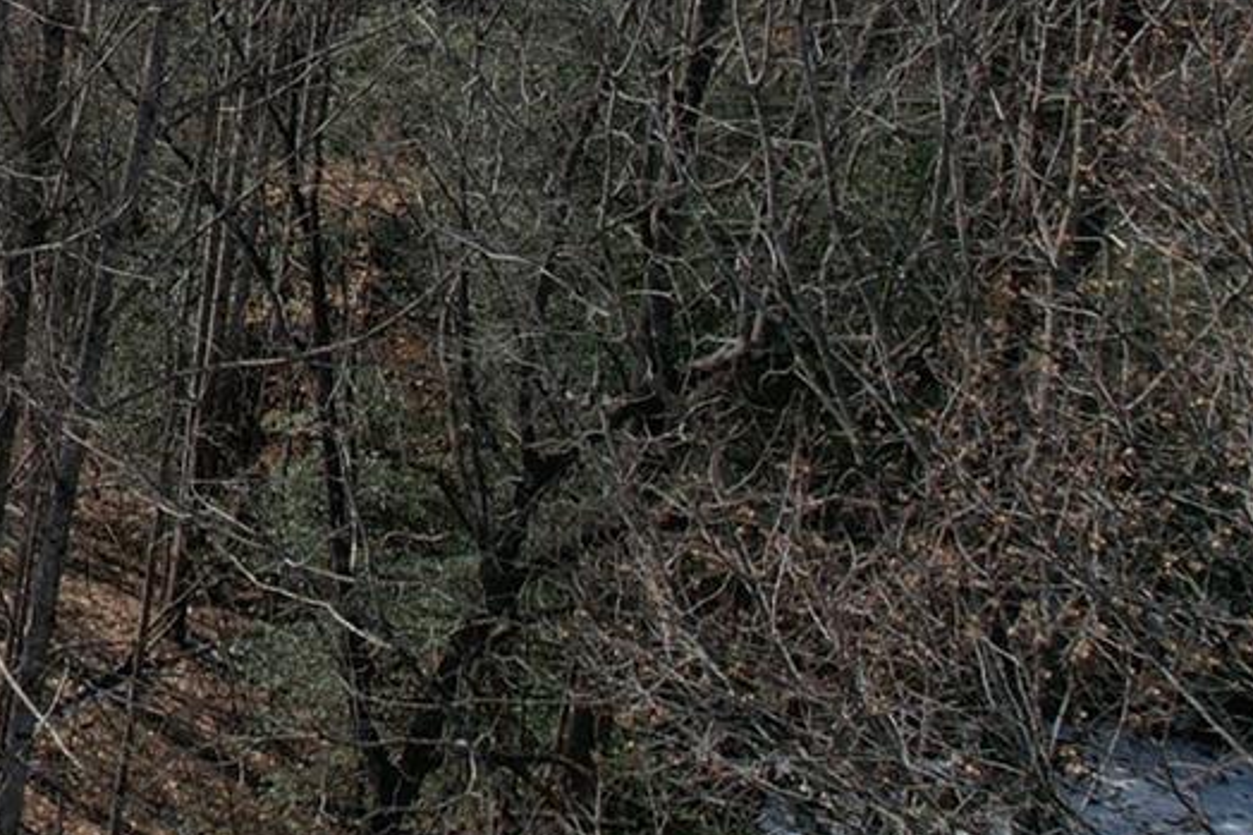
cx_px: -1124
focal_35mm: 86
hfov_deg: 17.9
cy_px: -370
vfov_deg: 14.9
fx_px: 2992
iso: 100
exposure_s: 1/2000
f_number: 2.8
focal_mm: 8.38
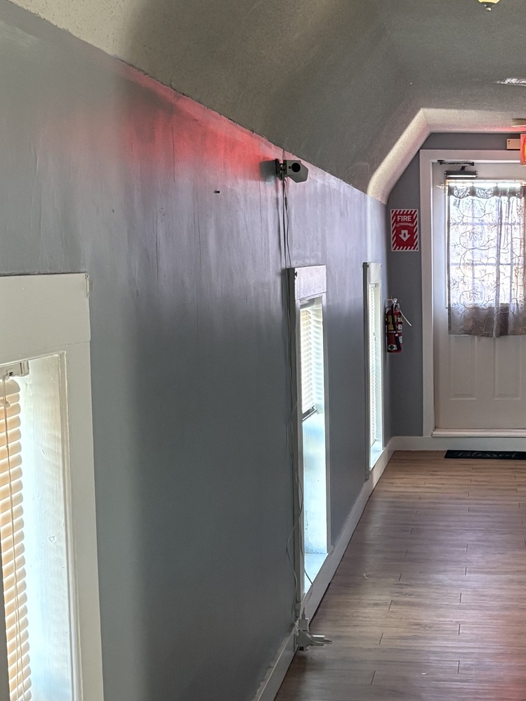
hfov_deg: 23.6
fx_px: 1215
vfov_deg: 32.1
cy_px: 417
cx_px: 494
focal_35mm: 60
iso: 400
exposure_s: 1/60
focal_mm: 5.96
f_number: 1.6
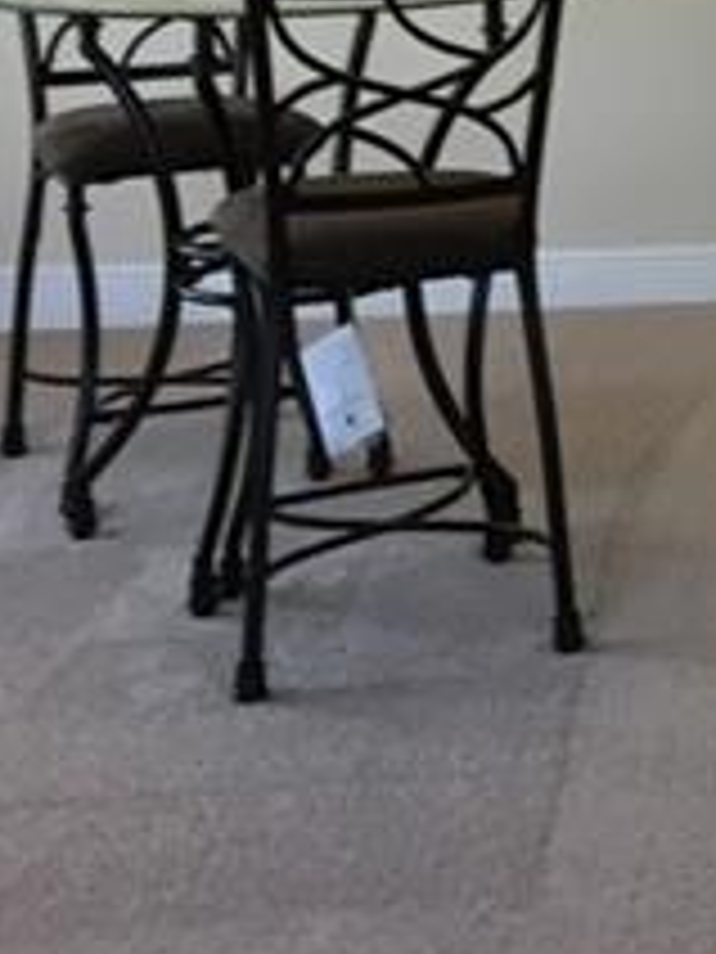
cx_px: 1283
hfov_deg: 12.8
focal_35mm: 105
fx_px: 2896
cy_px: -212
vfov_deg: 17.8
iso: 25
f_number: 2.2
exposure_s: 1/33
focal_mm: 4.15
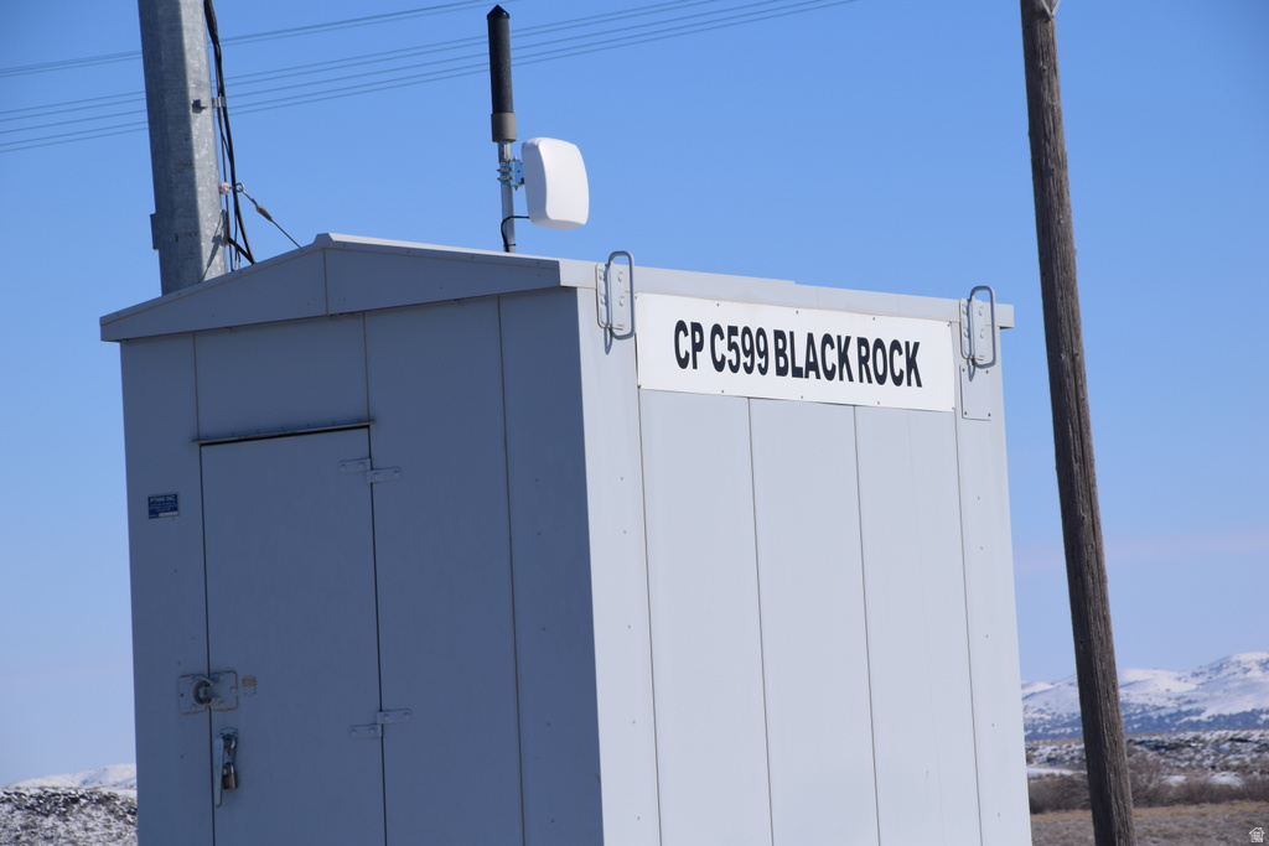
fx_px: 7667
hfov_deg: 9.5
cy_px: 423
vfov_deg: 6.3
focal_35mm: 218
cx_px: 634
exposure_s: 1/800
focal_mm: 145
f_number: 10
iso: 200
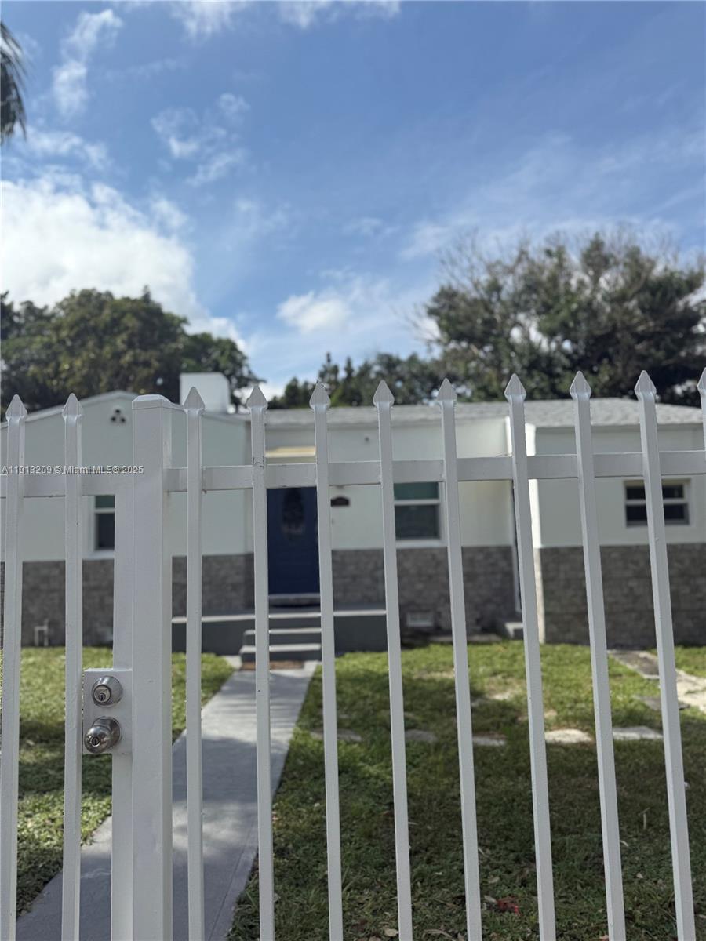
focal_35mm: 24
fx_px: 653
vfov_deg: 71.6
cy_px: 470
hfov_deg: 56.8
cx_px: 353
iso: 80
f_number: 1.78
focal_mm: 6.76
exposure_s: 1/6711
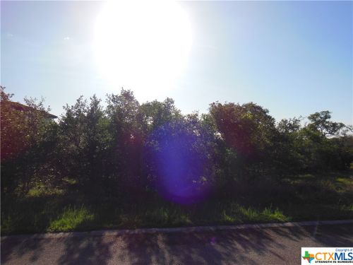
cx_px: 176
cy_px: 132
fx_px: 255
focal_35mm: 25
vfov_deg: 54.9
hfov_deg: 69.4
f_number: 3.5
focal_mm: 4.5
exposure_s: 1/1500
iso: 125
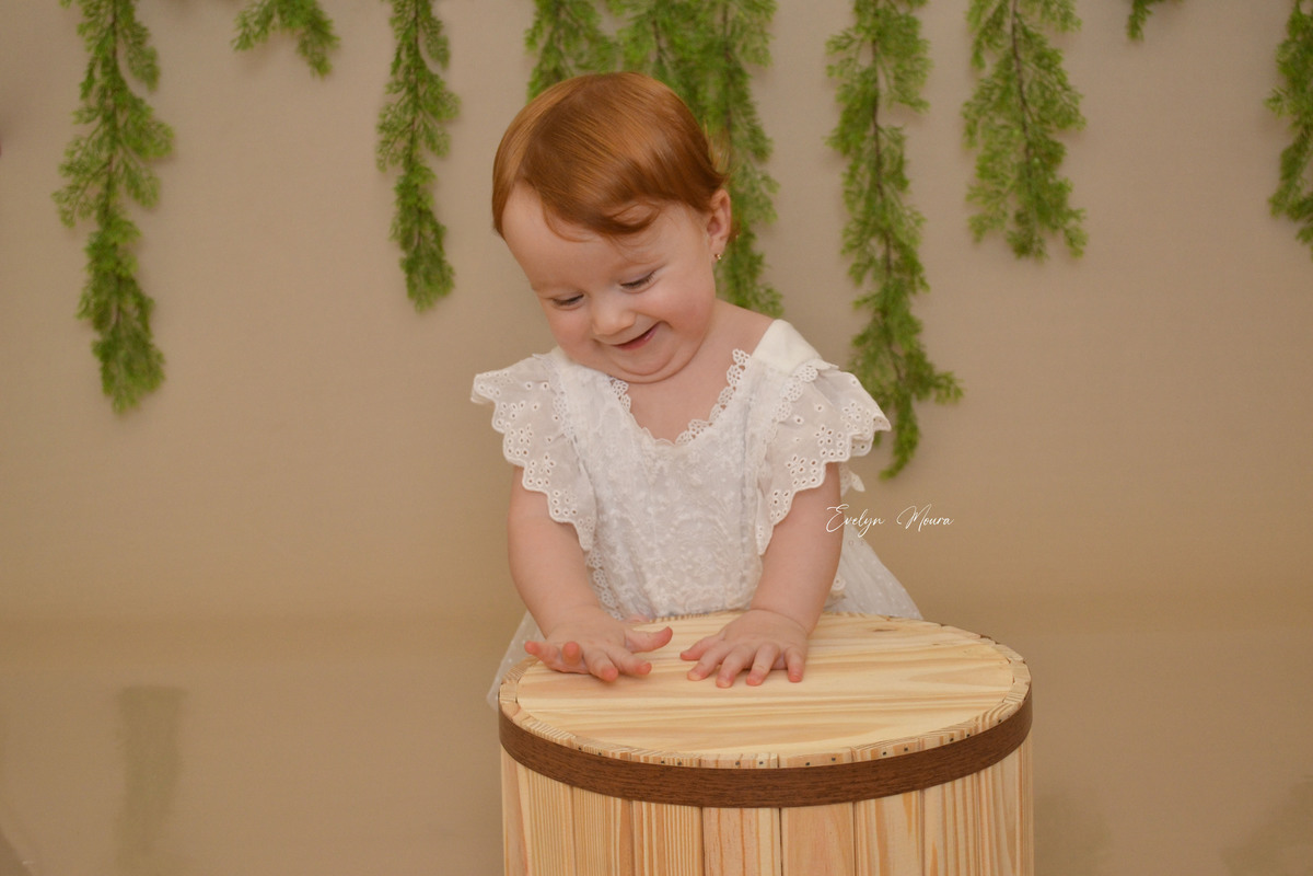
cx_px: 656
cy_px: 438
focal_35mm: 60
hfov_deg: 33.4
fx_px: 2188
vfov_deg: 22.6
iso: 800
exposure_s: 1/200
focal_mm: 40
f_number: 5.6
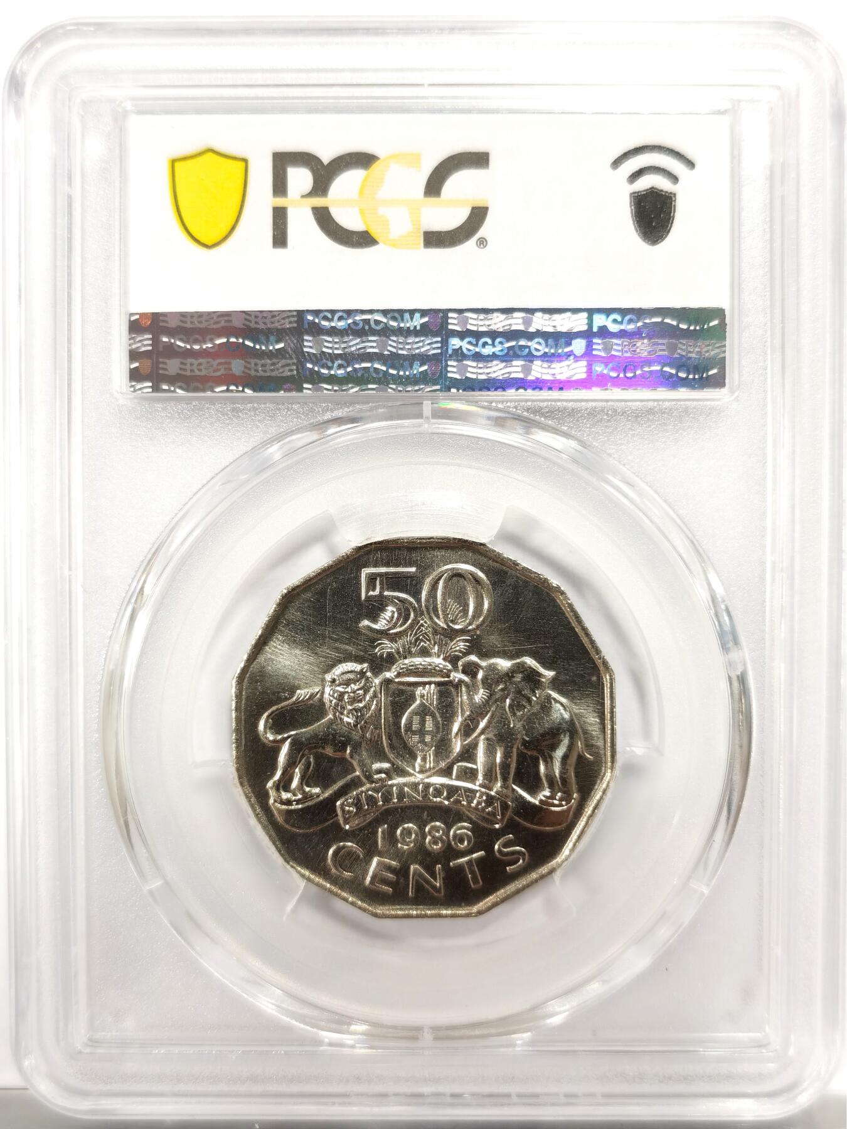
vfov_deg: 35.5
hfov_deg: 27.0
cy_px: 564
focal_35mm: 54
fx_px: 1762
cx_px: 424
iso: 160
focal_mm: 5.56
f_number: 16
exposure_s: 1/100
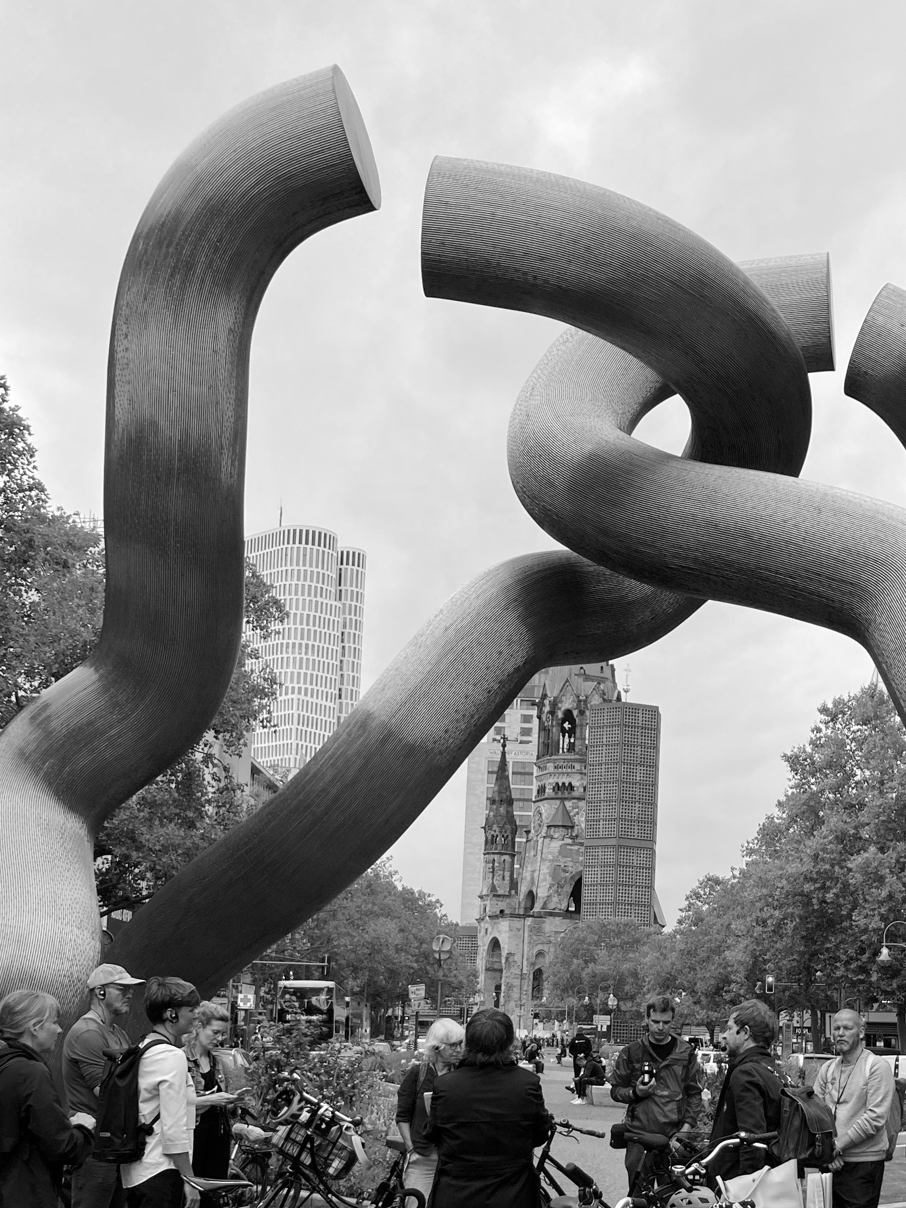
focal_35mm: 51
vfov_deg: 36.6
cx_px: 614
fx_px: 1780
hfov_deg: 28.3
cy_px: 904
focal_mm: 3.99
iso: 20
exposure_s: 1/188
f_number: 1.8
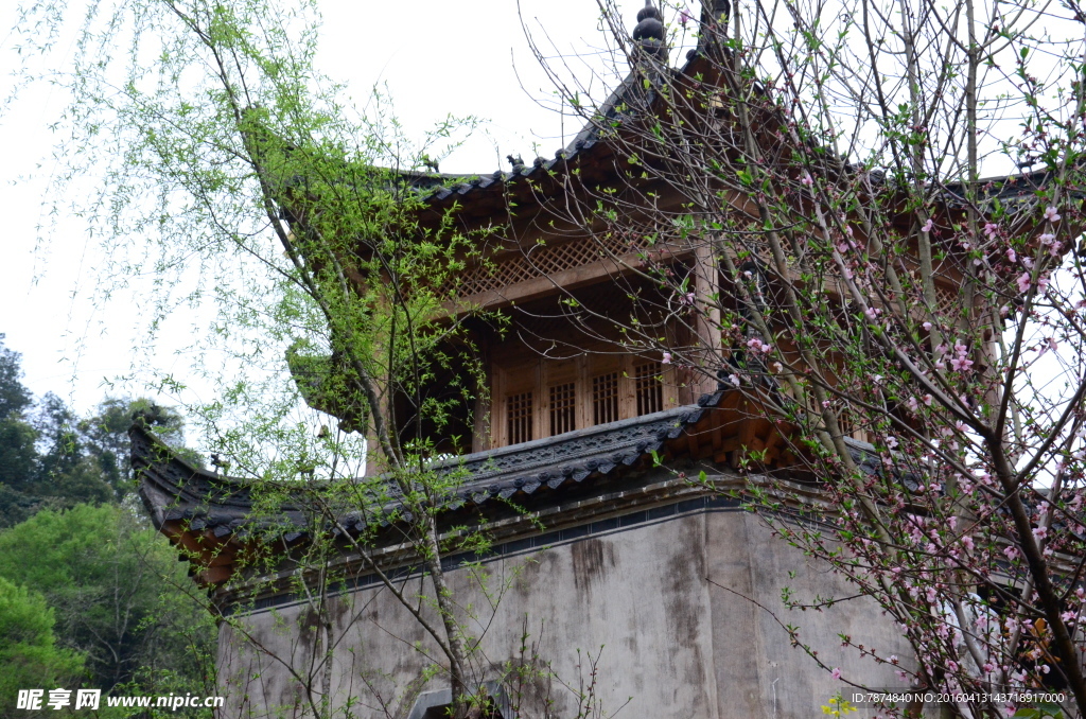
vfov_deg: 23.7
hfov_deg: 35.1
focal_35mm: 57
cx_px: 543
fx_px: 1716
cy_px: 360
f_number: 9
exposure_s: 1/125
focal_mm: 38
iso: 2000
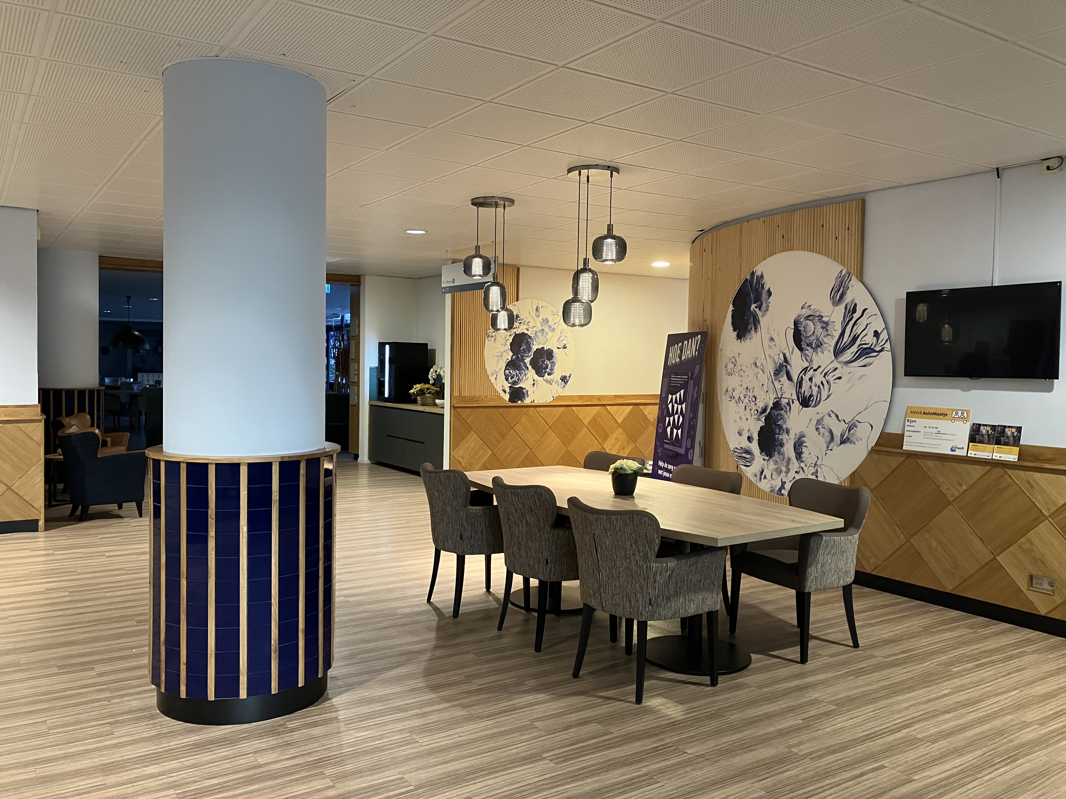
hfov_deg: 63.4
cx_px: 533
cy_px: 400
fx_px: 862
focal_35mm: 28
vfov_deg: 49.7
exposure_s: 1/33
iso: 250
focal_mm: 3.99
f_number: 1.8
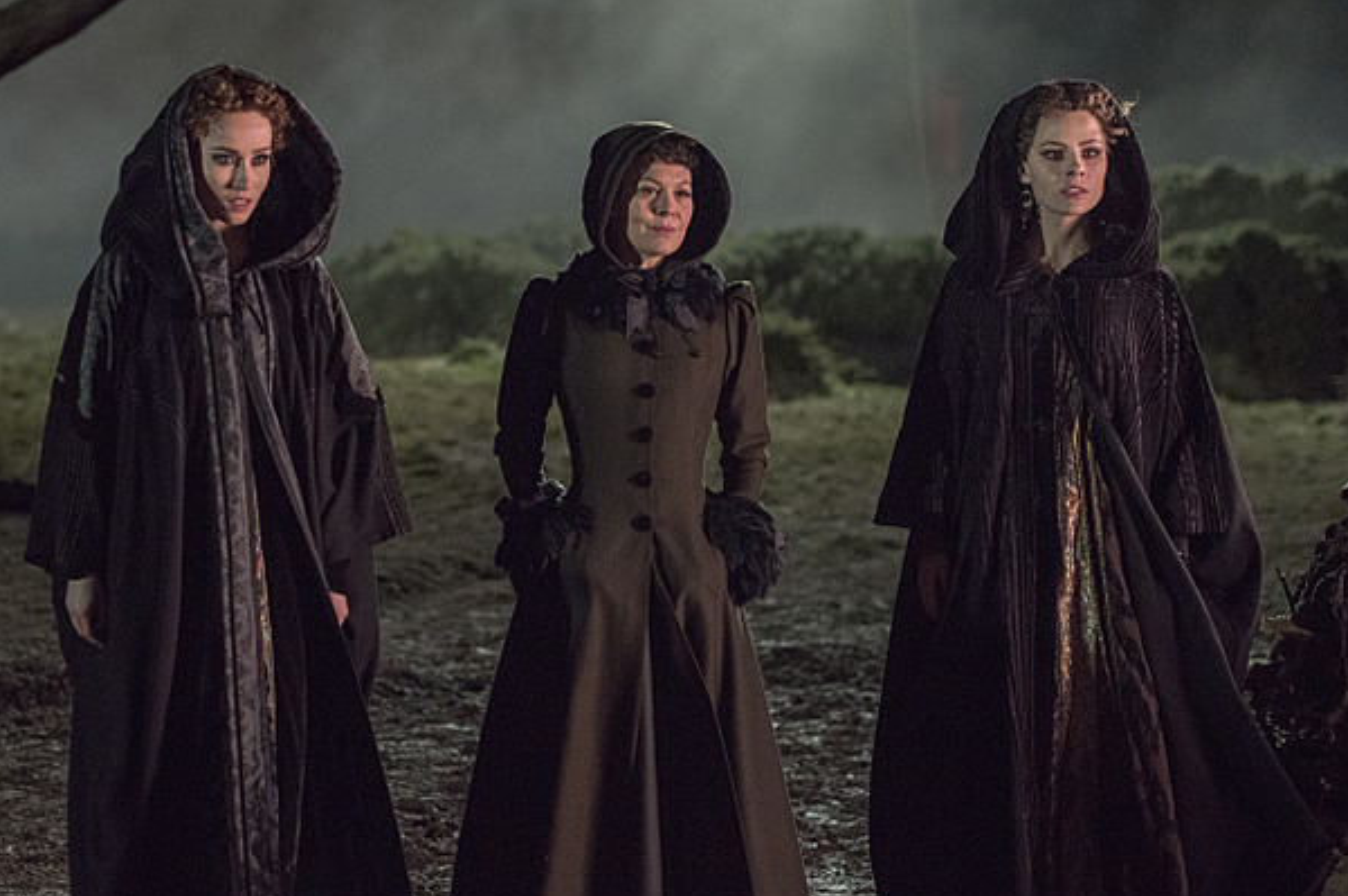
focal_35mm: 65
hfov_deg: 31.0
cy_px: 378
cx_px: 616
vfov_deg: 20.9
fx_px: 2432
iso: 3200
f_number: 2.2
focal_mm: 50
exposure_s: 1/125
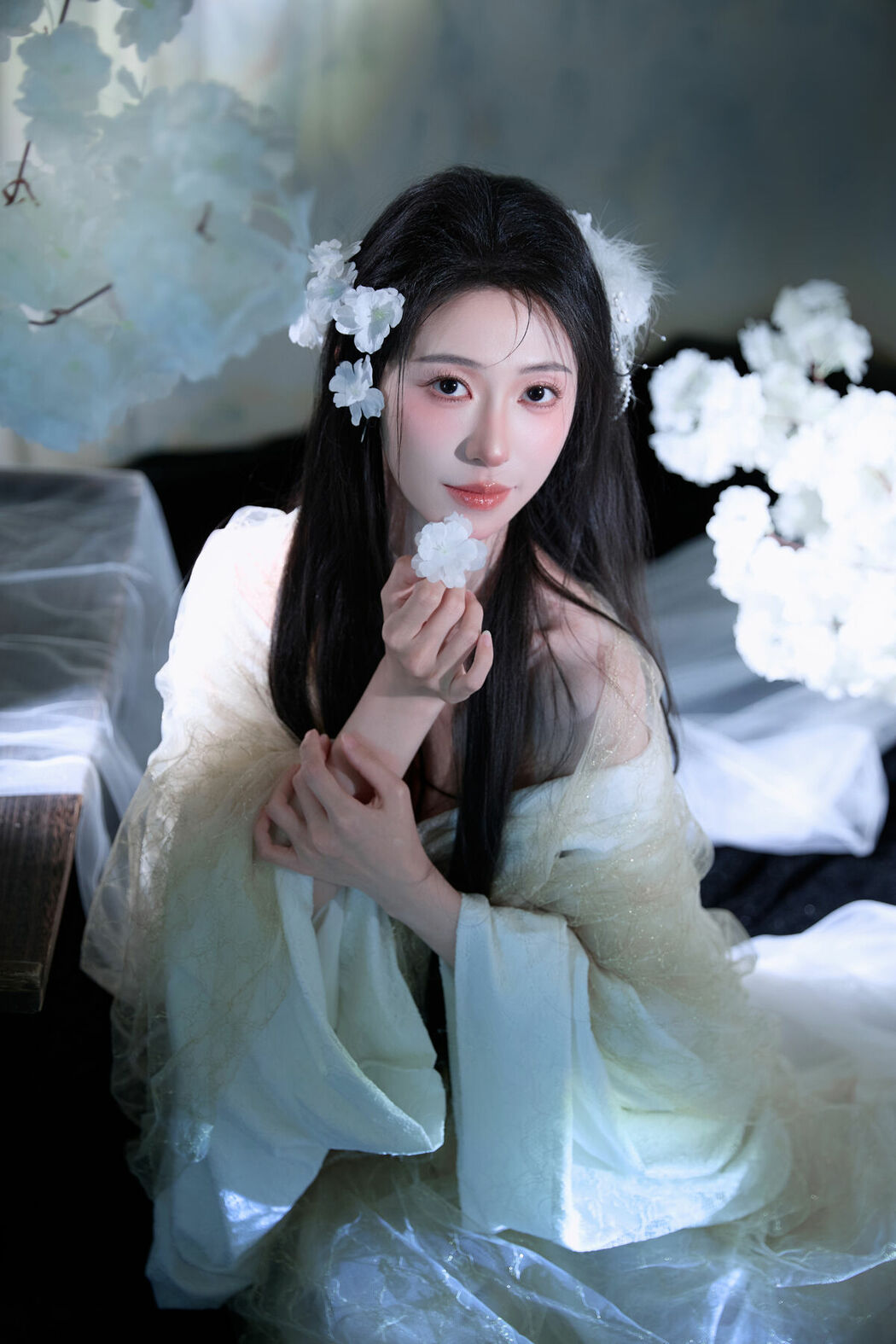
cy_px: 672
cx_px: 448
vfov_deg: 31.4
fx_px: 2389
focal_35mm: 64
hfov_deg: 21.2
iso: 1000
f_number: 2.8
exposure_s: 1/100
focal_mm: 63
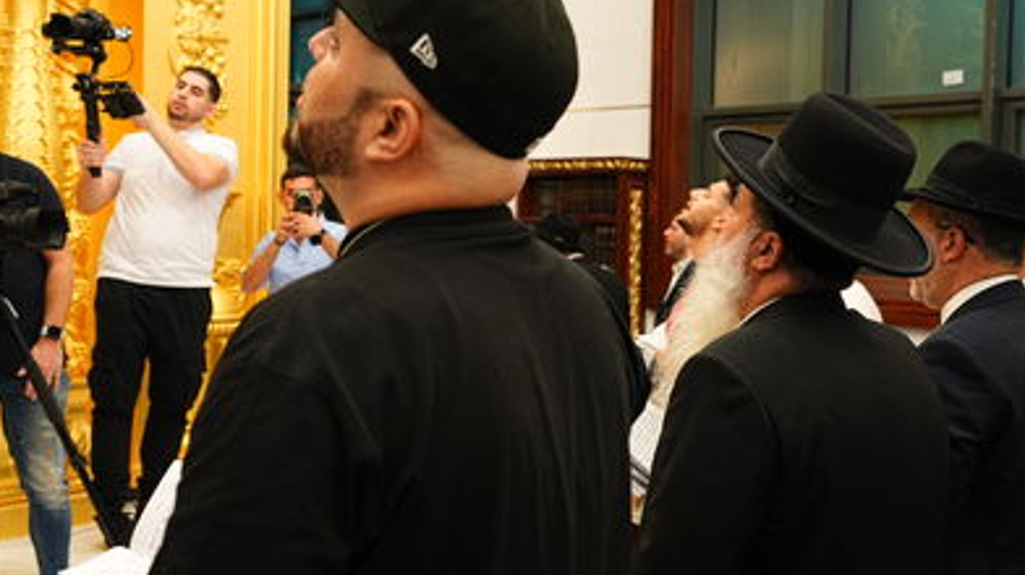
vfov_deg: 25.9
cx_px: 510
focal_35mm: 46
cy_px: 252
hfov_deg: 44.6
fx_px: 1250
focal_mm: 43
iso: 1600
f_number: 5.6
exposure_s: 1/200
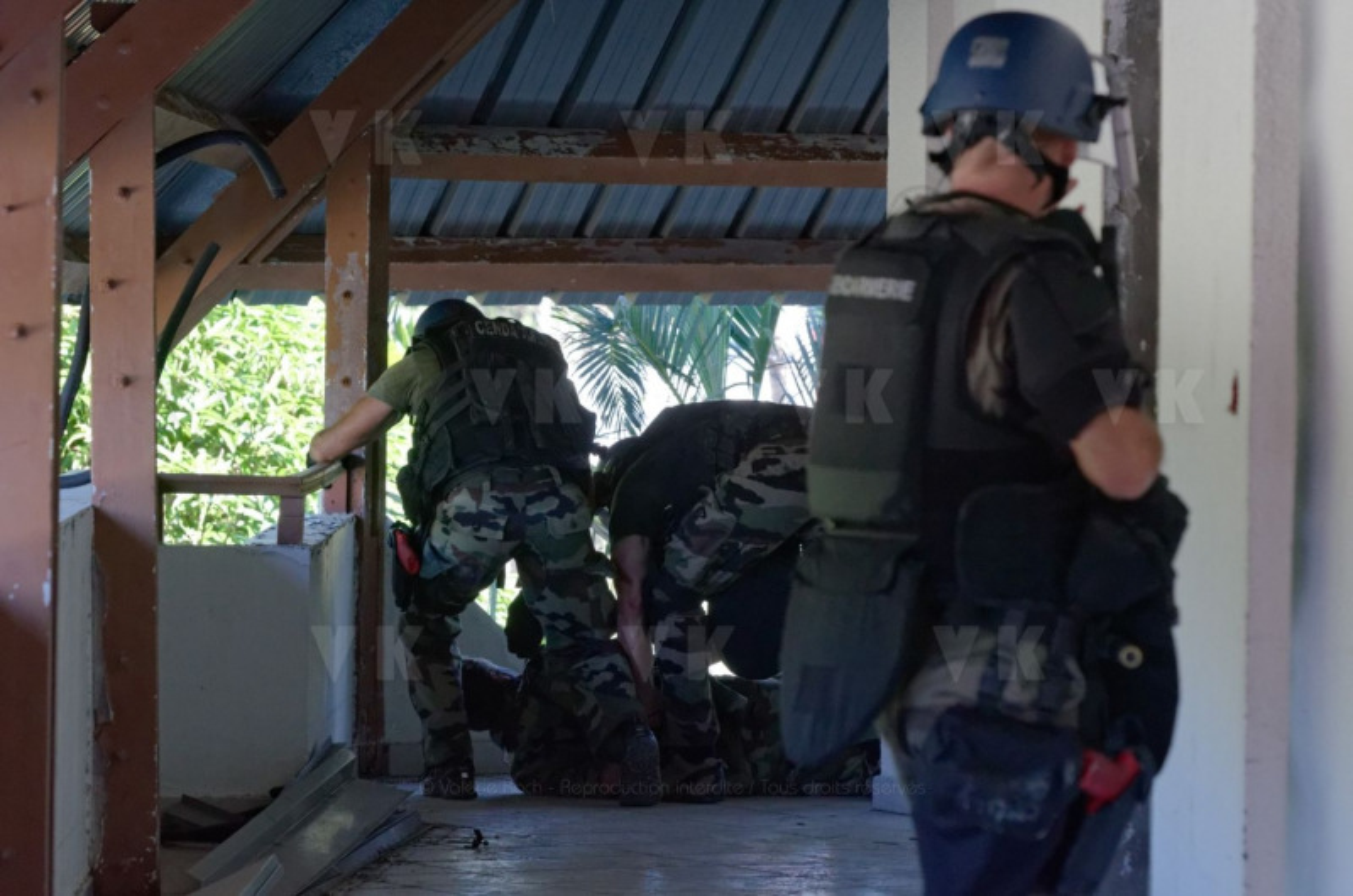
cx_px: 676
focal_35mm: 218
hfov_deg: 9.5
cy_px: 448
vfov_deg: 6.3
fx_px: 8158
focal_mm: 145
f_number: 6.3
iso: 2000
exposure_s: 1/320
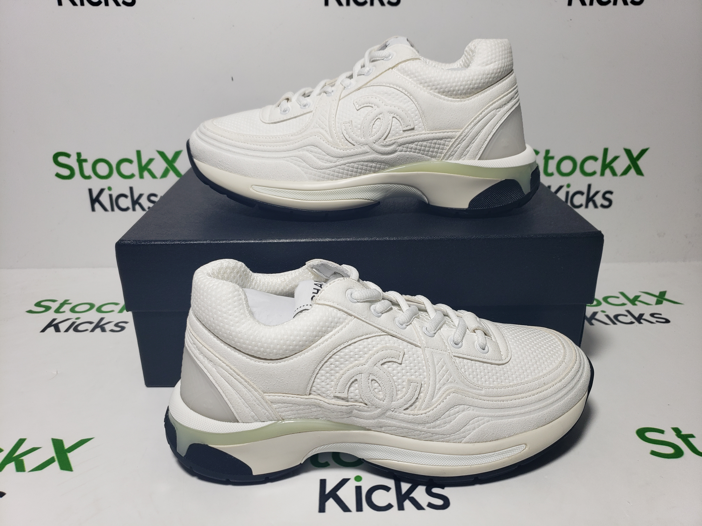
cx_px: 351
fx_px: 527
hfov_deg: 67.3
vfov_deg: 53.1
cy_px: 263
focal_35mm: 26
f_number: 1.5
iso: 50
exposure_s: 1/519
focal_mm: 4.3
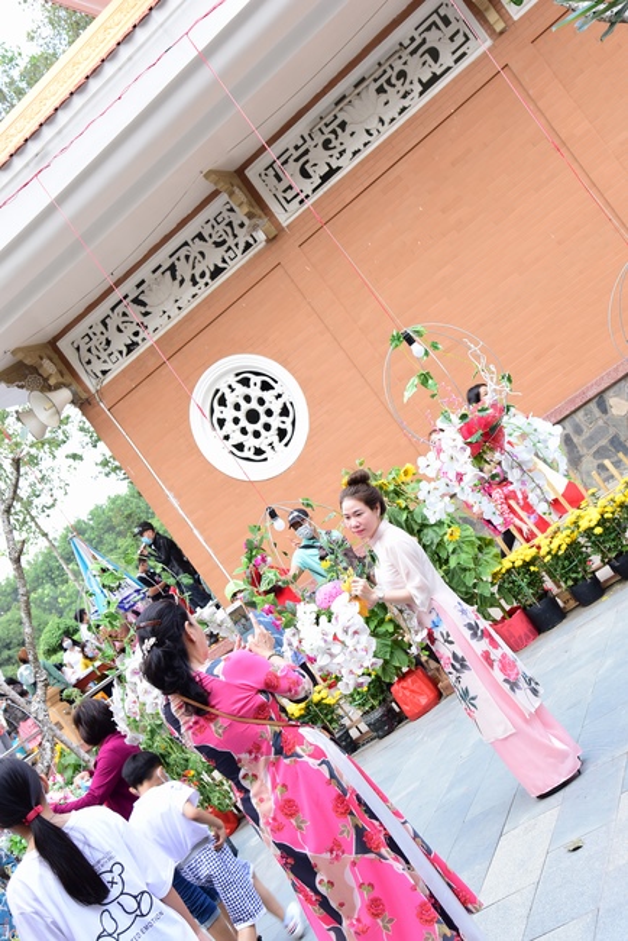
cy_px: 470
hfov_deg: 29.3
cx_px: 314
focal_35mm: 46
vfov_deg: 42.7
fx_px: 1202
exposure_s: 1/60
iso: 800
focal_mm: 46
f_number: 6.3
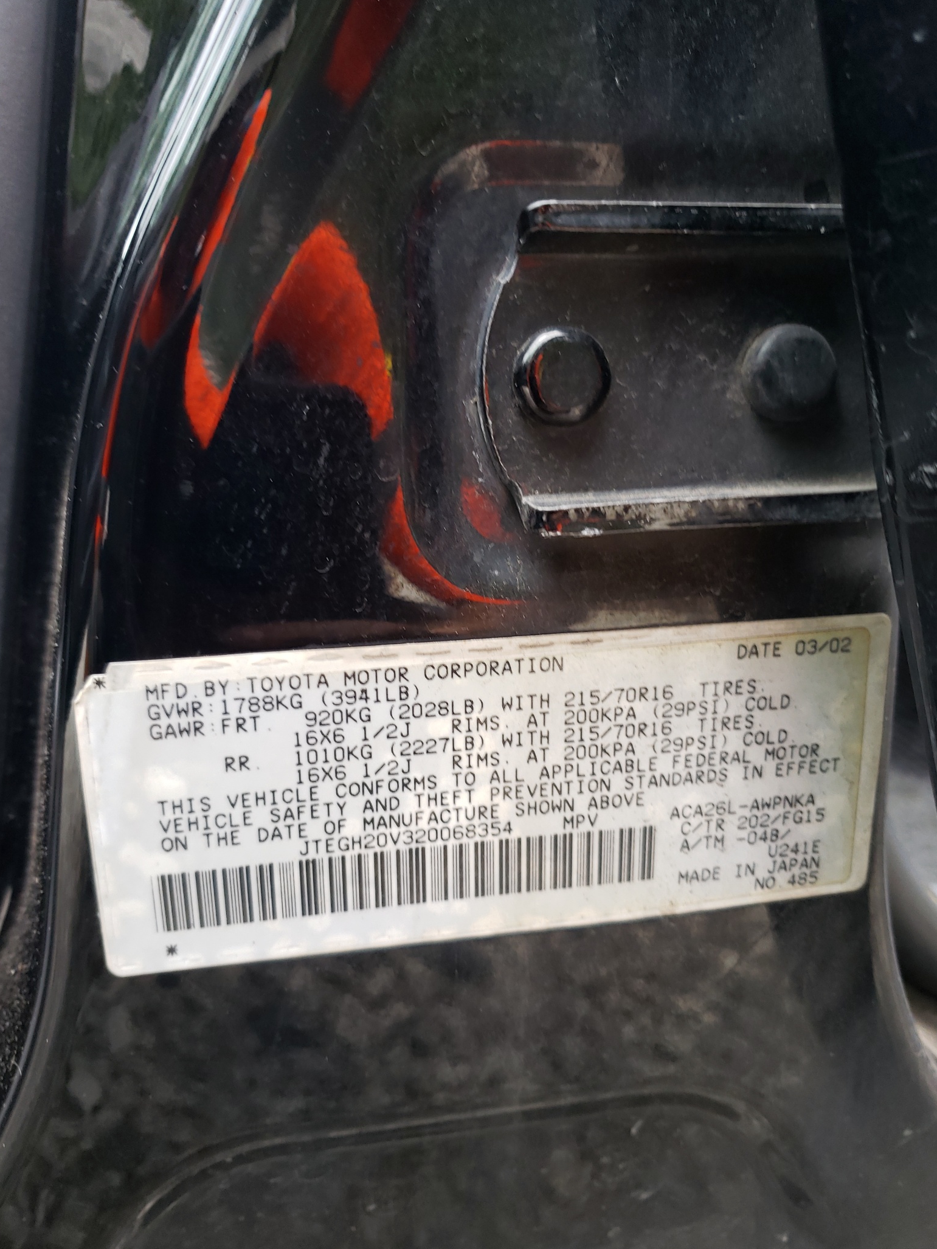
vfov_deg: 65.3
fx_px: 974
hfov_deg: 51.4
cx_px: 473
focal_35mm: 27
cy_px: 624
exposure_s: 1/120
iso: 69
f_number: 1.5
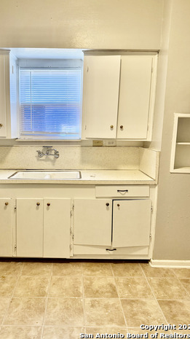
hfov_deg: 42.4
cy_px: 165
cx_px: 67
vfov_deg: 69.9
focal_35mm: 27
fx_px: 242
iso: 250
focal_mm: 6.76
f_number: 1.78
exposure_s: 1/120
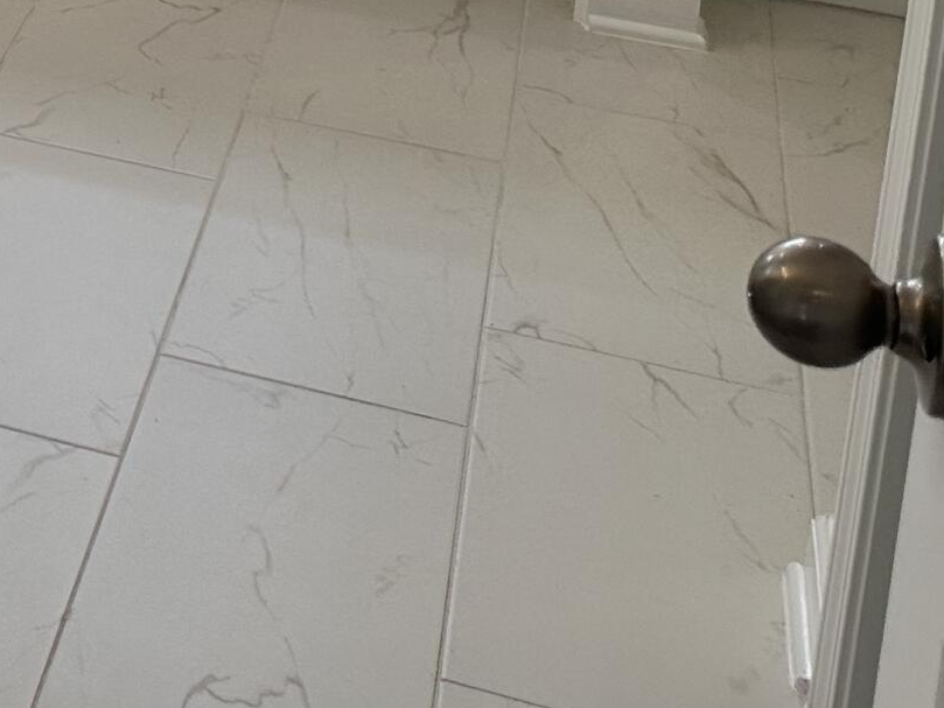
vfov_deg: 14.6
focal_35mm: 89
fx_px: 2427
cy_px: -548
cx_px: -561
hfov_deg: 18.8
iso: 80
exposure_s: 1/280
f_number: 1.78
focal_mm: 6.86
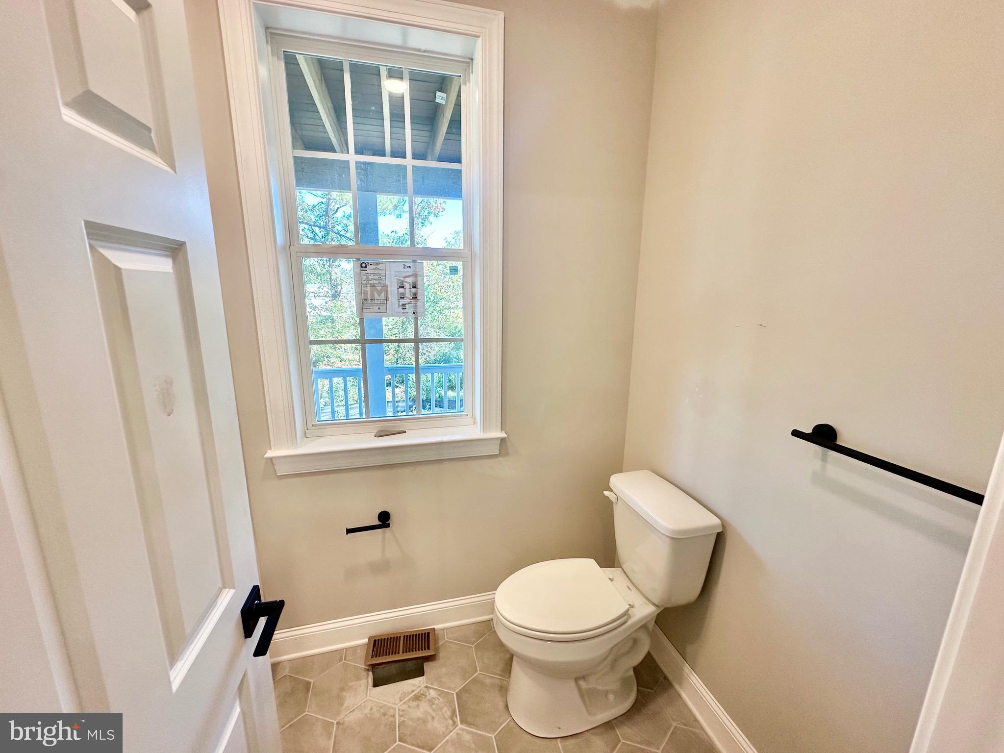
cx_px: 502
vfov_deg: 85.7
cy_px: 376
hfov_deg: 102.1
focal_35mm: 14
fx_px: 406
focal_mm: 2.22
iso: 100
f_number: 2.2
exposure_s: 1/120
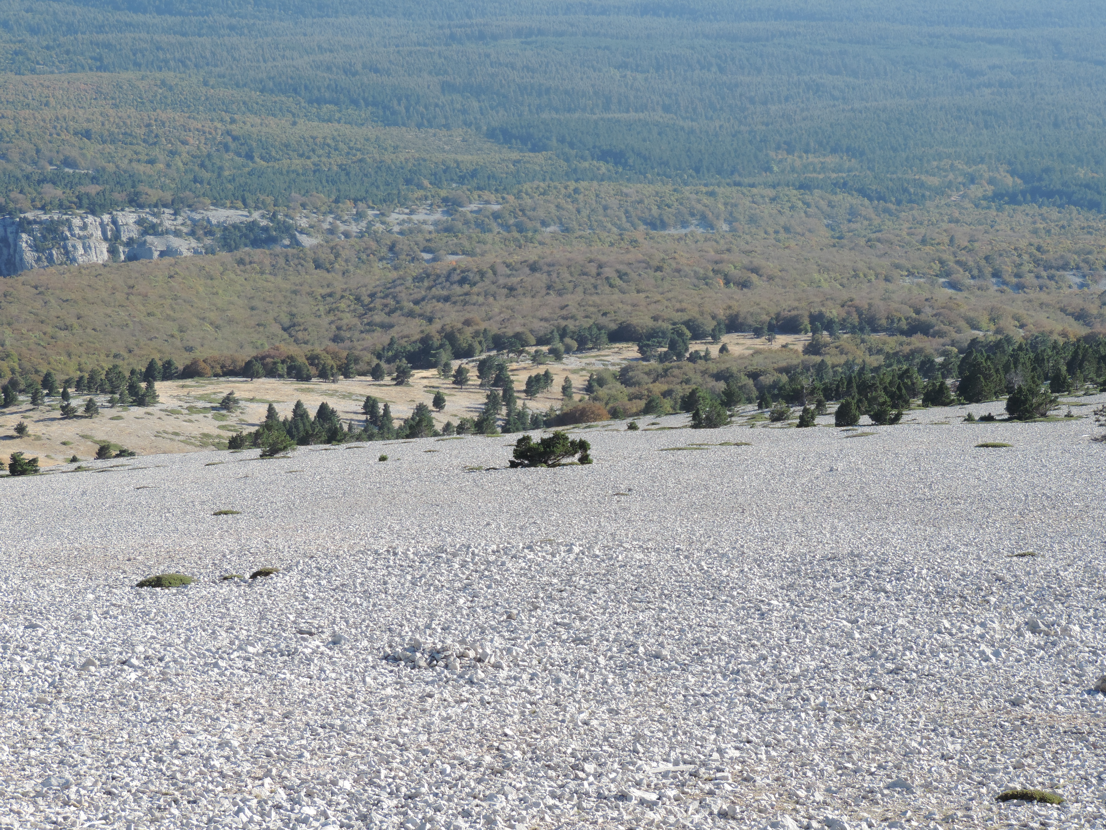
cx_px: 553
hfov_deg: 19.6
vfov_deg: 14.8
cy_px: 415
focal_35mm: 100
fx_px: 3195
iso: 80
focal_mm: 17.8
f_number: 4.1
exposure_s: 1/250
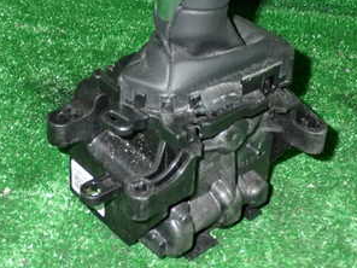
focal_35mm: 77
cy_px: 37
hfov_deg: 25.3
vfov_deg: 18.9
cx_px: 164
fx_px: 794
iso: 800
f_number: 8
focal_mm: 6.83
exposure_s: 1/40
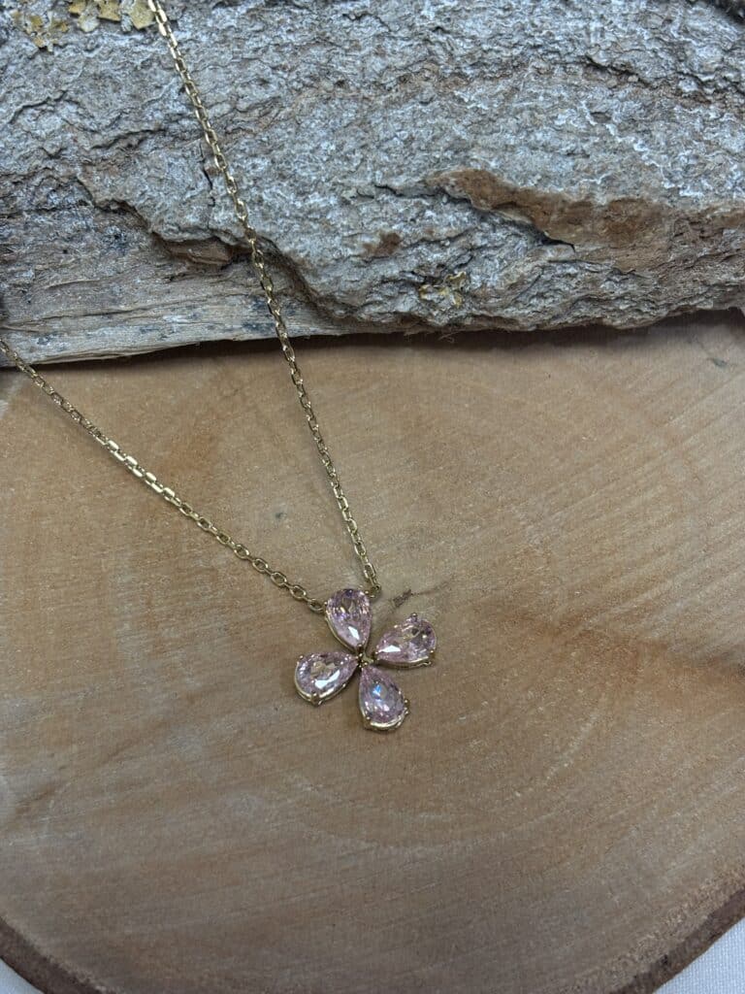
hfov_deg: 28.0
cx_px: 372
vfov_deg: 36.8
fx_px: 1492
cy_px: 497
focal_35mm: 52
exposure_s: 1/50
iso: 25
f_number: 1.6
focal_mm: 5.96
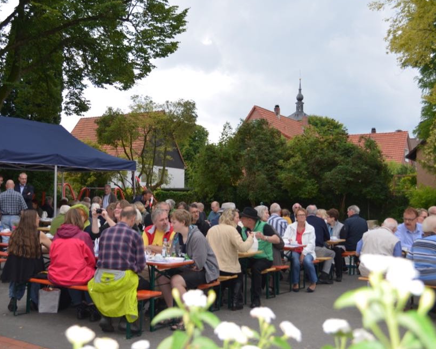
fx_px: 581
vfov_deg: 33.4
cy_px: 172
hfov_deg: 41.1
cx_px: 189
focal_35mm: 45
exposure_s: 1/200
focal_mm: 26
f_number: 4.5
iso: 100
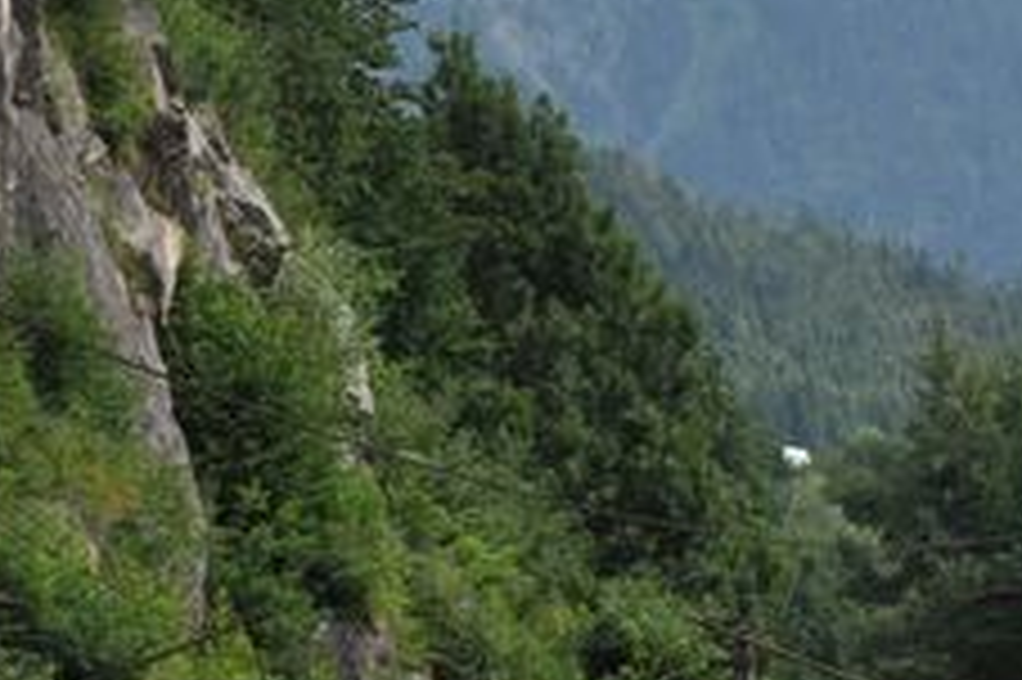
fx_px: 8056
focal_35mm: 284
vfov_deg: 4.8
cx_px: 302
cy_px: 554
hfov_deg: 7.3
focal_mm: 42
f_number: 9
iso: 250
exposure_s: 1/500
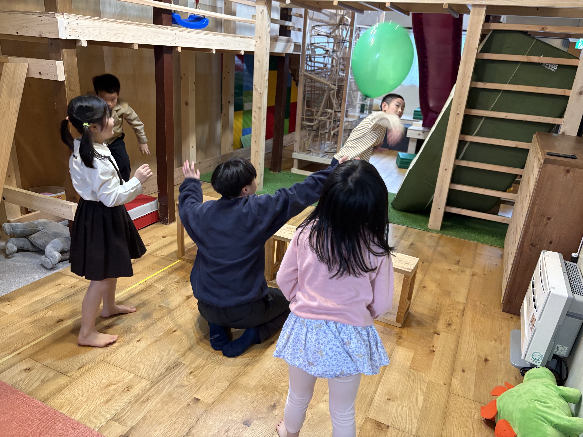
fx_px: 438
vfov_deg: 53.1
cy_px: 218
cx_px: 292
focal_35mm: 26
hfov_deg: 67.3
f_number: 1.6
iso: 320
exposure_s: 1/60
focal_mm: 5.96
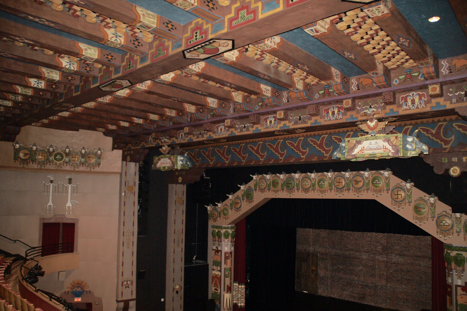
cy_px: 156
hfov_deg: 67.4
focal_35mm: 27
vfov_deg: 47.9
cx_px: 234
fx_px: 350
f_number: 3.5
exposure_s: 1/60
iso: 500
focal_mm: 18
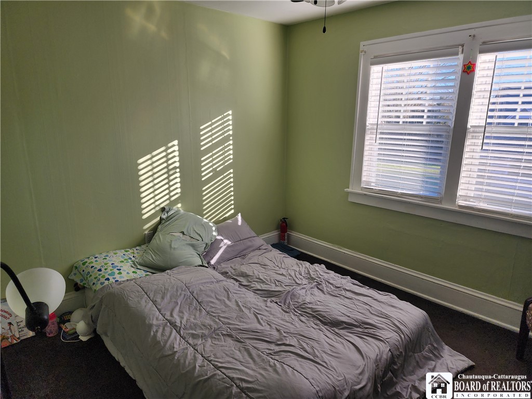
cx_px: 266
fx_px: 353
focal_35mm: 23
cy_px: 200
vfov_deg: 58.9
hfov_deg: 73.9
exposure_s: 1/180
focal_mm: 6.4
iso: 40
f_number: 1.8
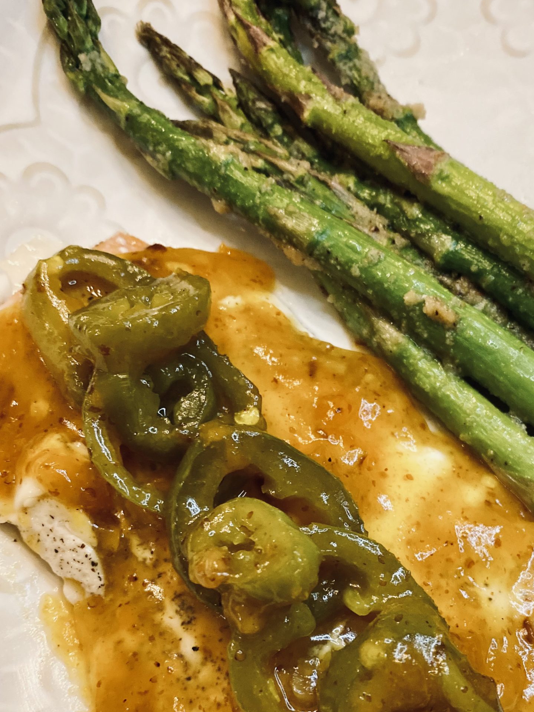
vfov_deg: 48.9
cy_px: 501
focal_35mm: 37
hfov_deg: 38.4
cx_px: 338
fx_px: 761
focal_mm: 4.25
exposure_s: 1/60
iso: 400
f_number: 1.8
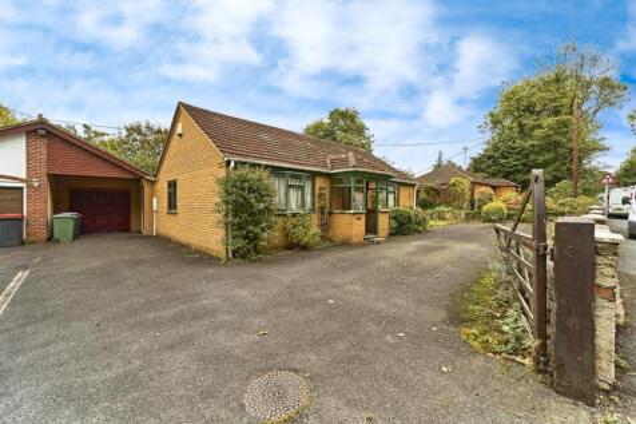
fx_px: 247
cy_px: 212
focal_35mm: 14
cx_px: 318
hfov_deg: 104.3
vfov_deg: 81.2
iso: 400
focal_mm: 14
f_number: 8
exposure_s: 1/2000
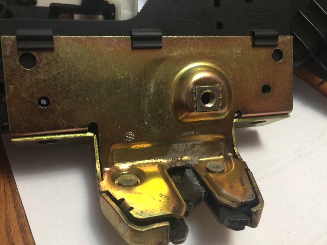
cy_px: 121
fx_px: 283
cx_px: 158
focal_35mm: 30
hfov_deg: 60.0
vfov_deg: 46.8
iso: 100
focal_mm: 4.15
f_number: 2.2
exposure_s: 1/10
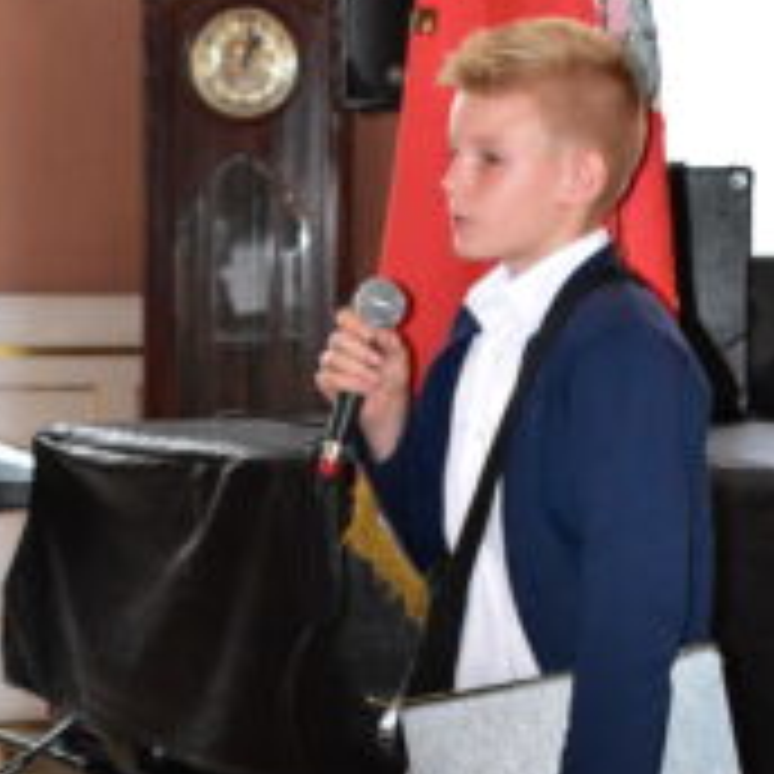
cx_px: 378
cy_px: 806
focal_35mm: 143
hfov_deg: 12.2
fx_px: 3617
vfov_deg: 12.1
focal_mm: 46
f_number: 5.3
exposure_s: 1/200
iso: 6400
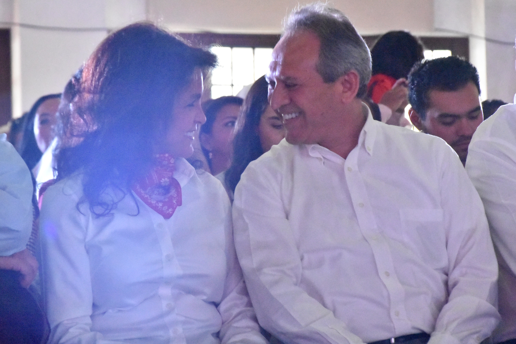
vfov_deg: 10.2
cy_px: 172
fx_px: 1935
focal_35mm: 135
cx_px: 258
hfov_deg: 15.2
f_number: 9
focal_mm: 90
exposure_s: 1/50
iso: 25600
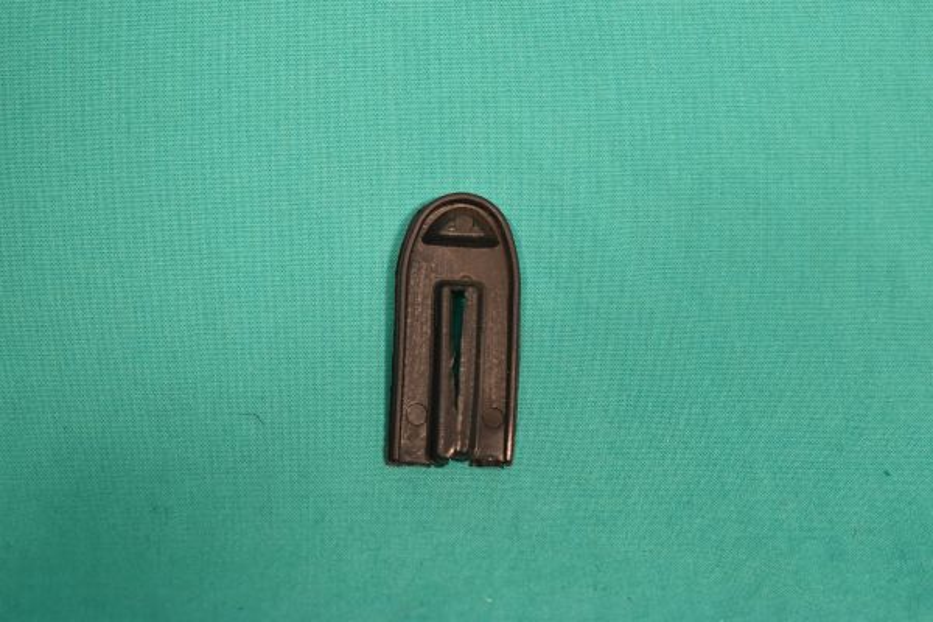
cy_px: 311
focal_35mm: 82
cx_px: 466
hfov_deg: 24.6
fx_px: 2138
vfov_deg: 16.6
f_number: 11
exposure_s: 1/100
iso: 1600
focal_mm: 55
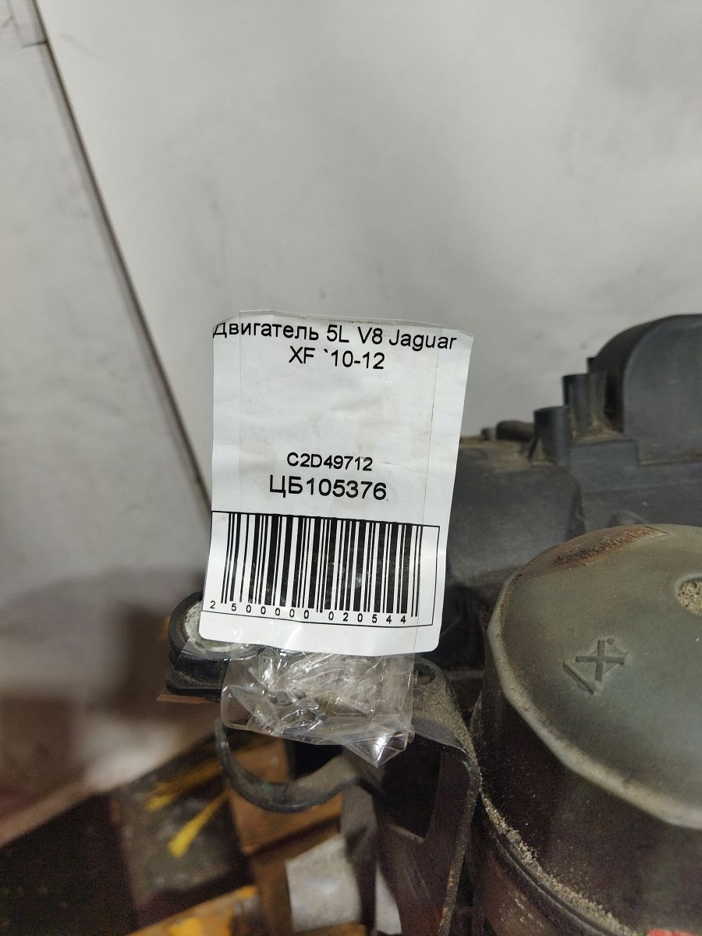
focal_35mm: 27
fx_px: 730
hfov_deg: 51.4
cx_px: 351
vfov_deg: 65.3
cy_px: 468
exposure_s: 1/50
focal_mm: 4.71
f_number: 1.79
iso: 119
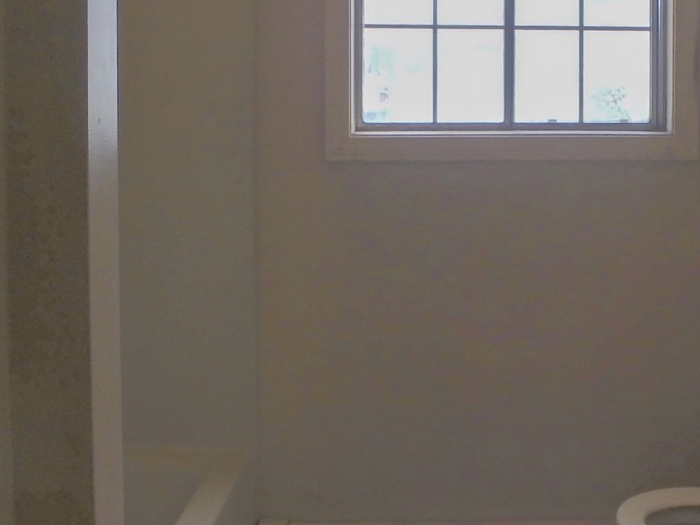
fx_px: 1011
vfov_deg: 28.7
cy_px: 390
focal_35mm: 50
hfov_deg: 37.3
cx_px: 518
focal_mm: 3.7
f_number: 3.5
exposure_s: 1/100
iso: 125
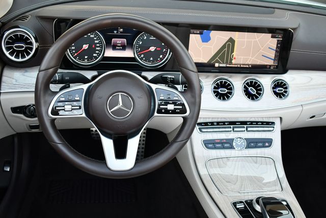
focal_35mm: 36
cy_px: 109
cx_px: 163
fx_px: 326
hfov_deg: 53.1
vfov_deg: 36.9
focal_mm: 18
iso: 560
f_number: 3.5
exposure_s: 1/250
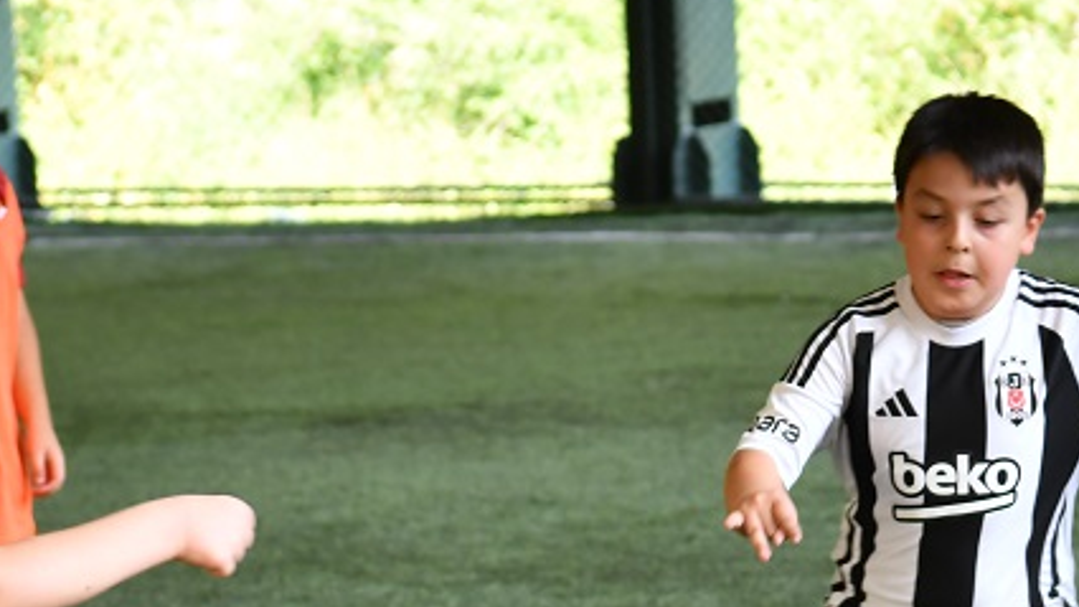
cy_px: 622
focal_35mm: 259
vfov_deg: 4.7
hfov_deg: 8.3
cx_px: 764
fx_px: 7410
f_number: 4
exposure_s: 1/200
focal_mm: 70
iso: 250
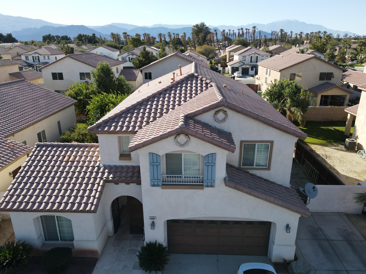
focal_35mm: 24
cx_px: 183
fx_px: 254
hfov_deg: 71.6
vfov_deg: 56.8
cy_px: 137
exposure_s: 1/400
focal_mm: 4.5
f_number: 2.8
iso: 110
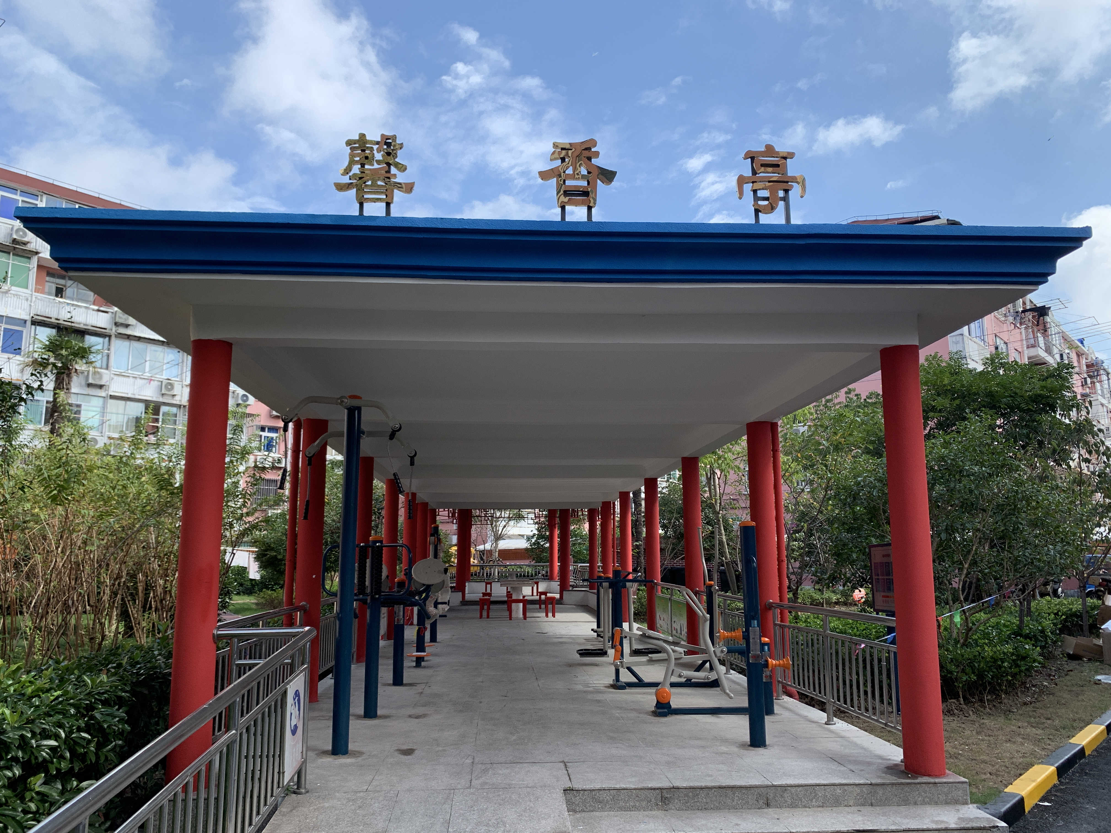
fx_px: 834
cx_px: 556
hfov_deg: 67.3
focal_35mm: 26
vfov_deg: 53.1
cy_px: 416
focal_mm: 4.25
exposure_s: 1/1001
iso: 25
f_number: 1.8
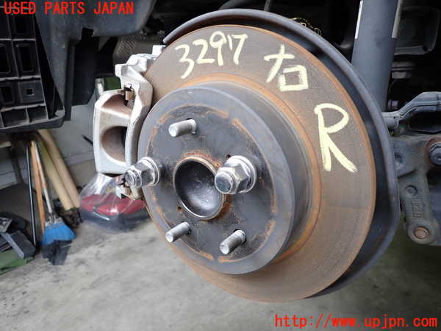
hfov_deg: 69.4
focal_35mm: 25
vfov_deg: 54.9
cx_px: 220
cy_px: 166
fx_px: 318
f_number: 2
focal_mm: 4.5
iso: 200
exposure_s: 1/100
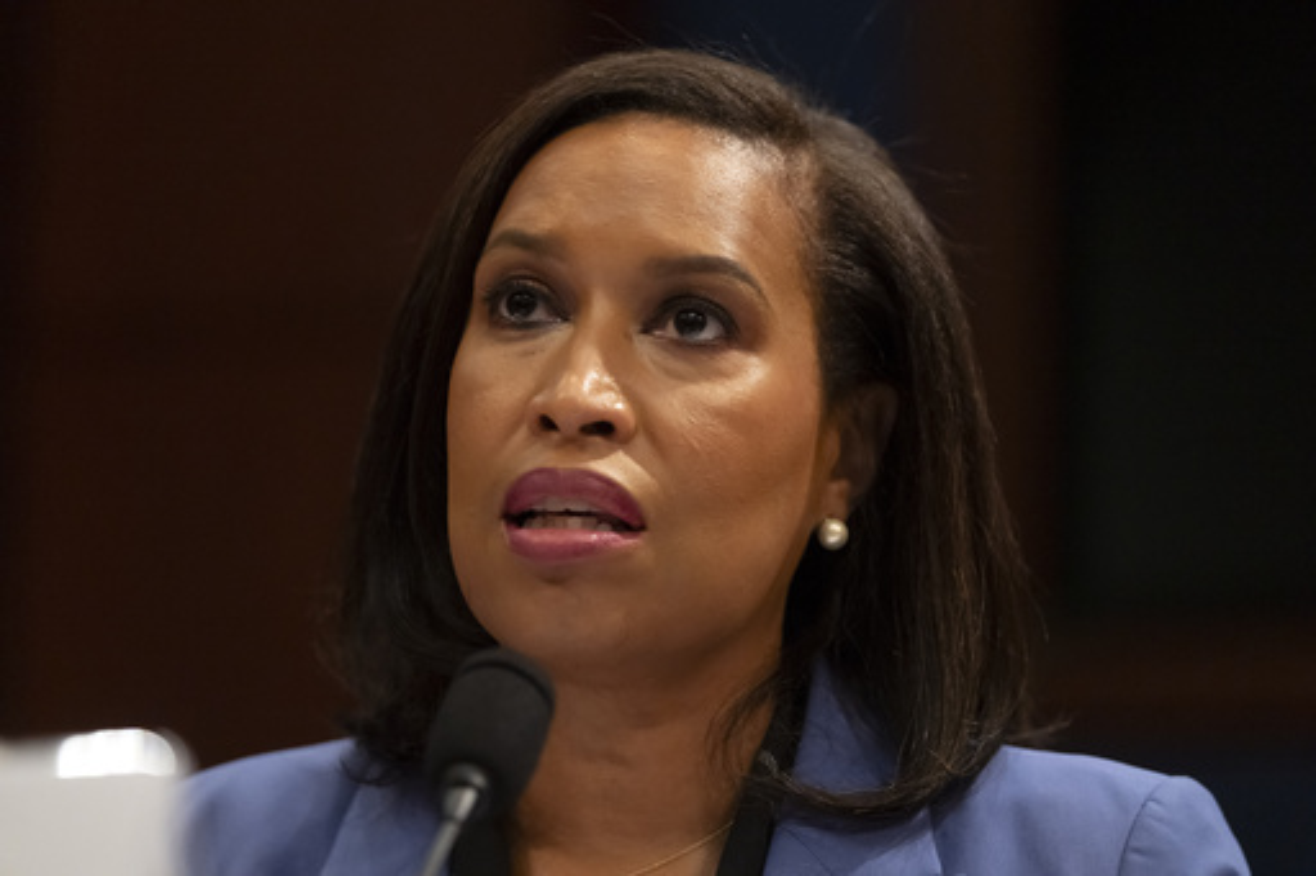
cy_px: 438
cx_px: 658
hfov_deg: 13.0
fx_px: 5774
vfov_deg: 8.7
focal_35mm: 158
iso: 8000
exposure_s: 1/500
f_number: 2.8
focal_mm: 158
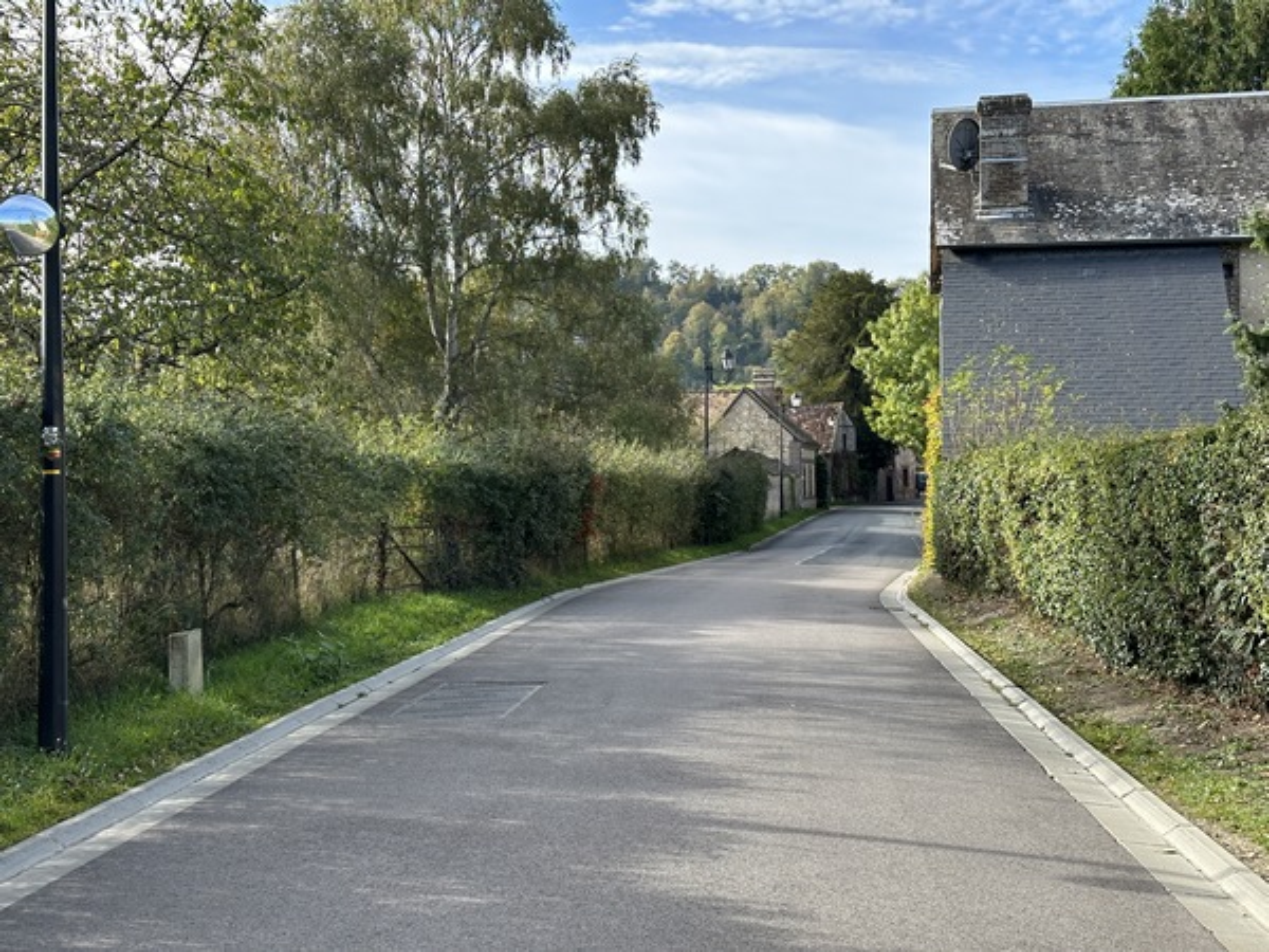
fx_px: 1760
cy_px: 476
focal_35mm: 48
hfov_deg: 39.7
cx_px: 634
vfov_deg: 30.3
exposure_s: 1/1227
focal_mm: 6.86
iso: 64
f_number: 1.78
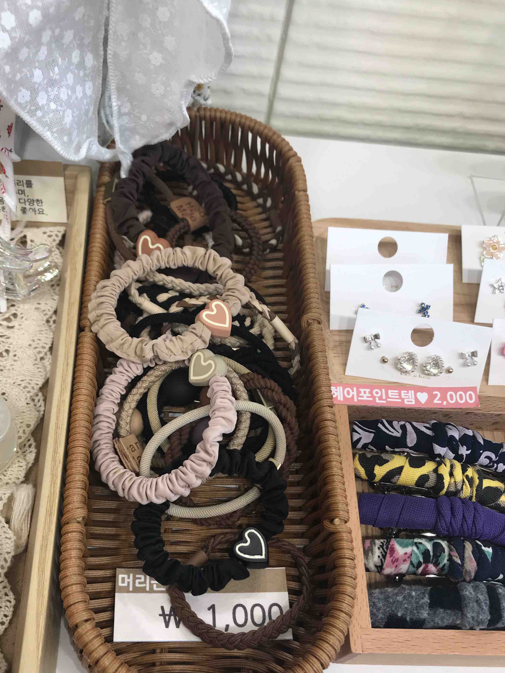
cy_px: 390
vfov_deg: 55.1
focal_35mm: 33
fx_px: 642
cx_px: 224
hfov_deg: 42.9
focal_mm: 3.99
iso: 32
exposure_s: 1/120
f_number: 1.8
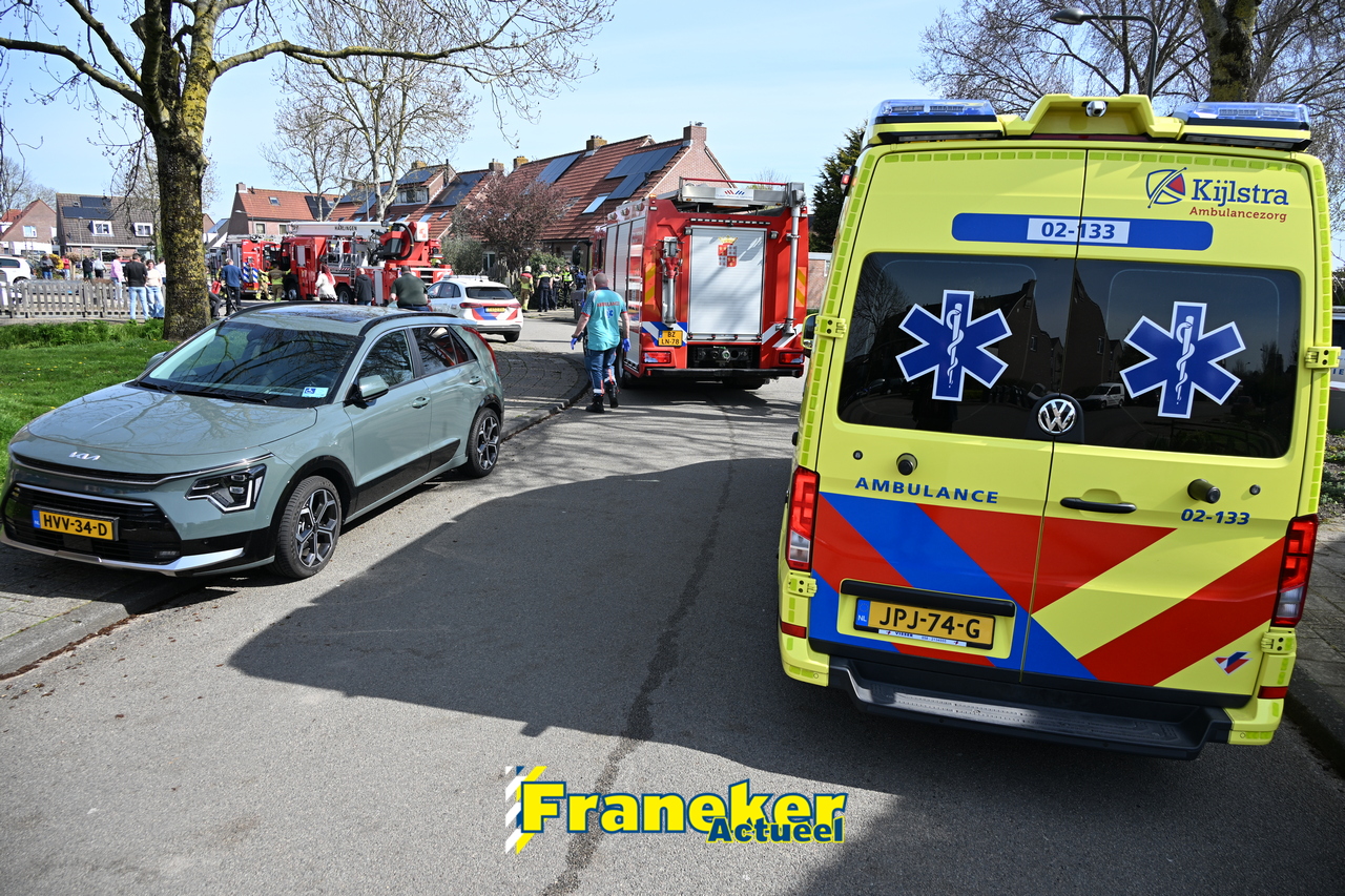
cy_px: 448
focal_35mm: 24
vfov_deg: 53.1
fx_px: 896
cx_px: 672
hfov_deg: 73.8
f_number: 5.6
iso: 100
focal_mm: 24
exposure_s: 1/250
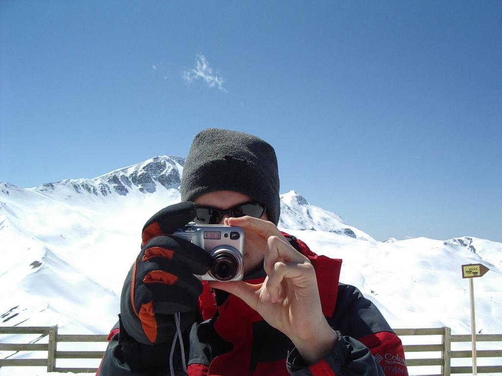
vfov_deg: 37.7
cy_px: 188
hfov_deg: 49.0
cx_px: 251
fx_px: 551
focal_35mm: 38
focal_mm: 5.8
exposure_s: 1/640
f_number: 4.8
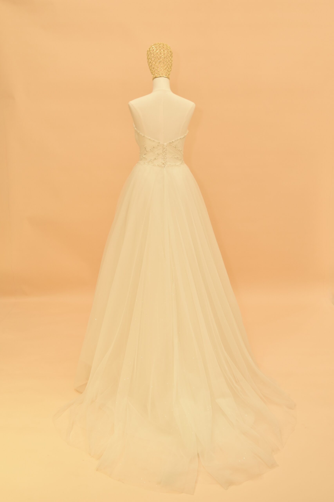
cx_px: 167
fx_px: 459
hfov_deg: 40.0
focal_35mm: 33
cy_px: 251
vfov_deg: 57.2
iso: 400
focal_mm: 22
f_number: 4.5
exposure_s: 1/80
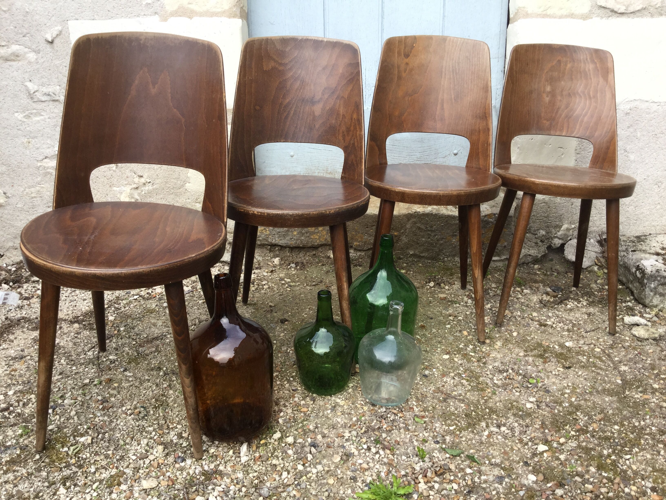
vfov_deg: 45.4
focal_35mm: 31
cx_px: 333
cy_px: 250
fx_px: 596
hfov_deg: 58.4
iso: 25
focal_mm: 3.3
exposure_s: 1/50
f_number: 2.4
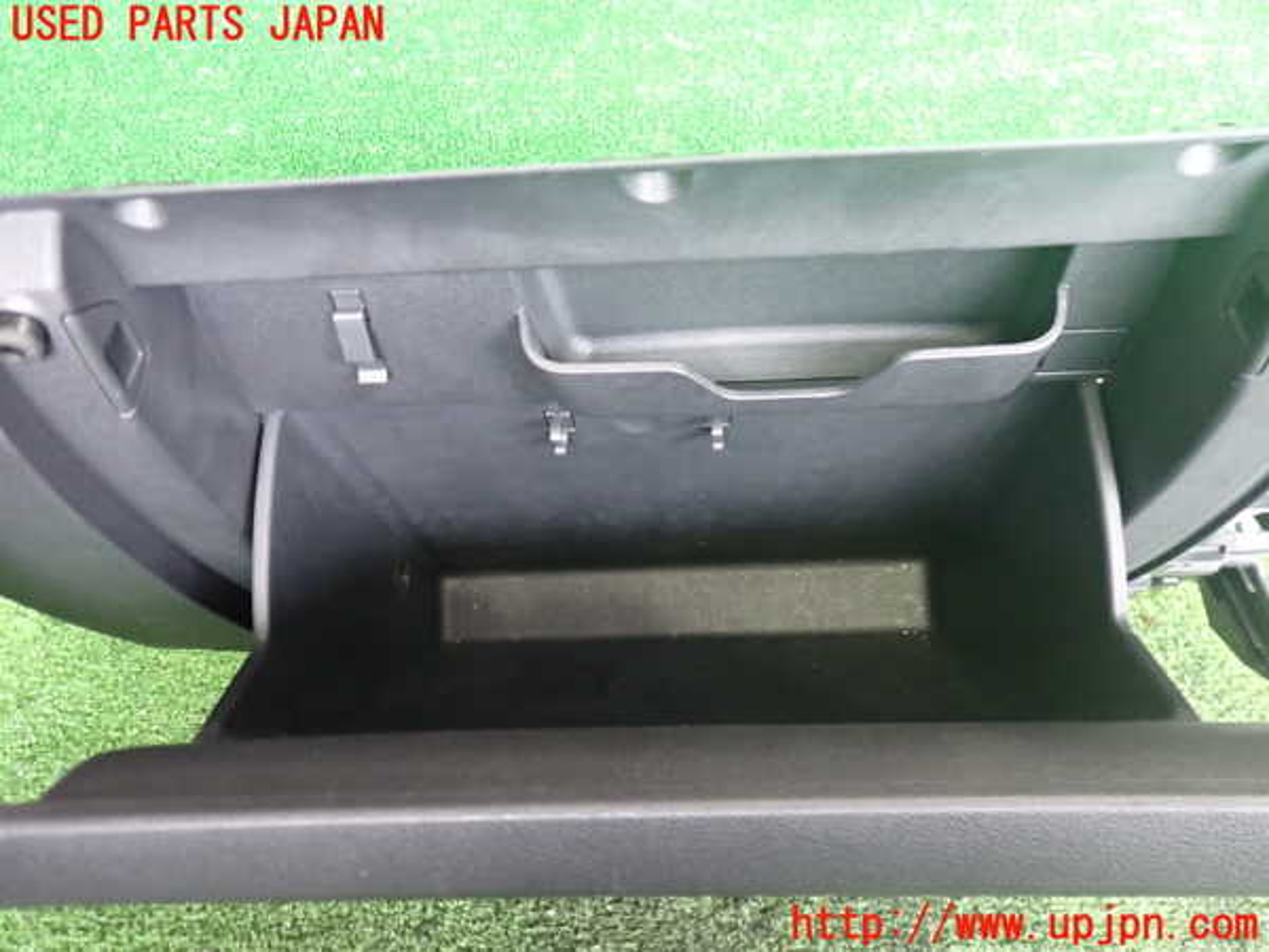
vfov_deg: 46.8
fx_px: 1100
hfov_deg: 60.0
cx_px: 634
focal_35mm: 30
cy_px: 476
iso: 1000
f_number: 2.3
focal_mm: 5.4
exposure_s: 1/60
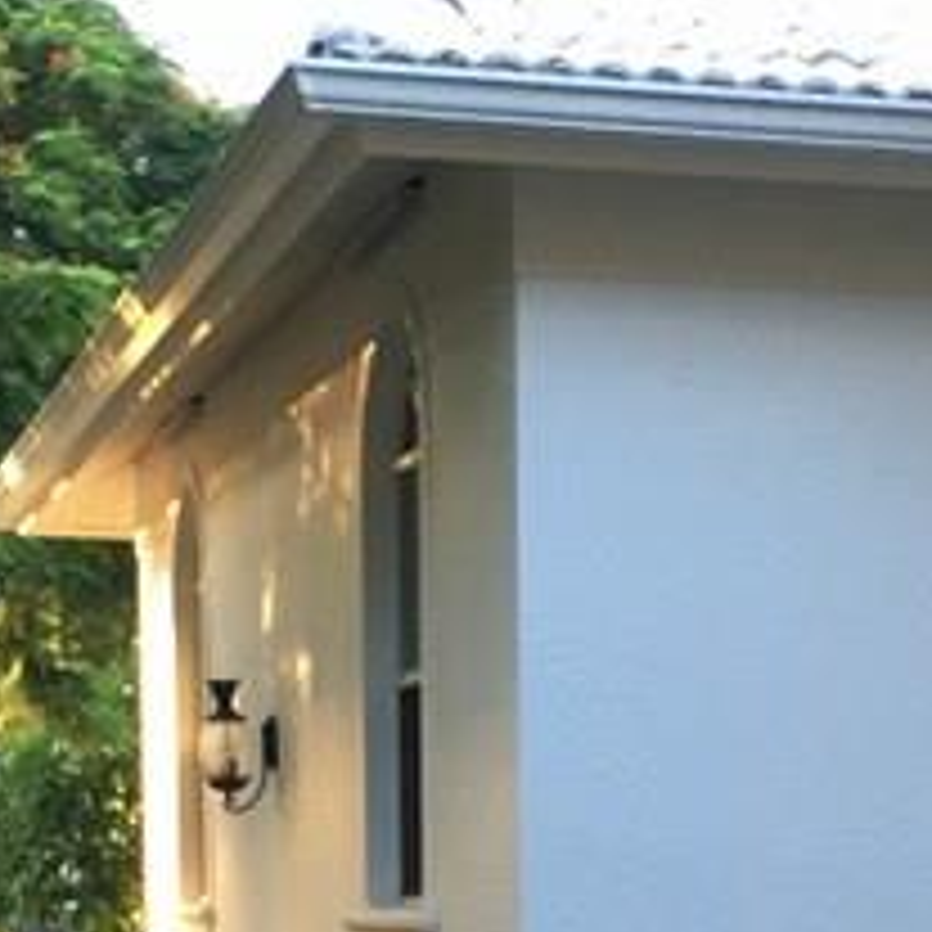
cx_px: 621
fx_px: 3016
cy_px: 1166
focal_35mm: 99
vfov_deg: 16.7
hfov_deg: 17.5
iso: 32
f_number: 2.2
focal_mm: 4.15
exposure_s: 1/30
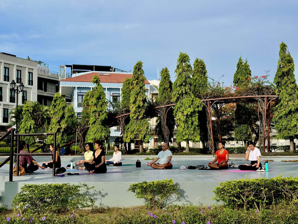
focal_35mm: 48
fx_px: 413
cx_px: 149
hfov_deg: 39.7
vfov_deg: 30.3
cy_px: 112
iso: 64
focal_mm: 6.76
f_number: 1.78
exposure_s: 1/3610
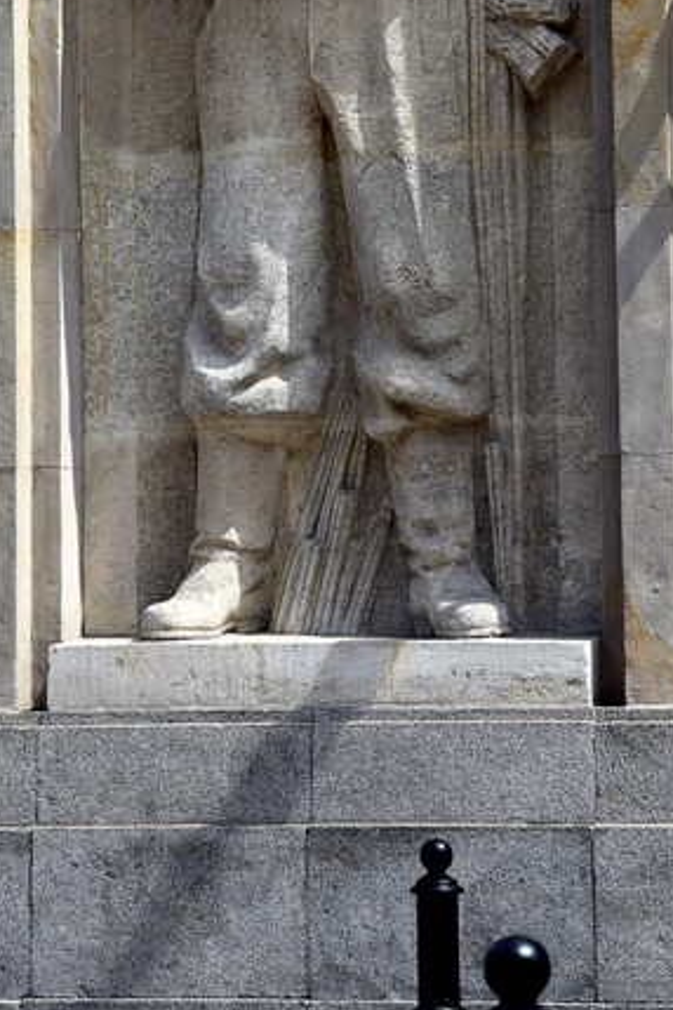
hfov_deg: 5.5
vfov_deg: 8.1
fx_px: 7066
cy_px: 75
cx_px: 346
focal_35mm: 252
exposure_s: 1/500
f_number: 11
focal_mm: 90
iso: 320
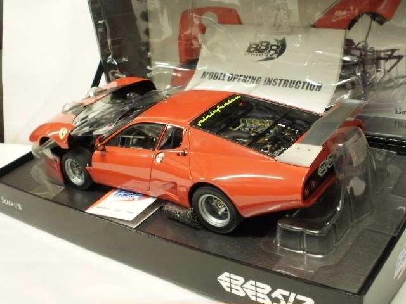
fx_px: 516
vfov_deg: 32.9
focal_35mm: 44
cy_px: 152
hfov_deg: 42.9
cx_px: 203
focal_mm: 7.7
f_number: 4
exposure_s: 1/4
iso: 125
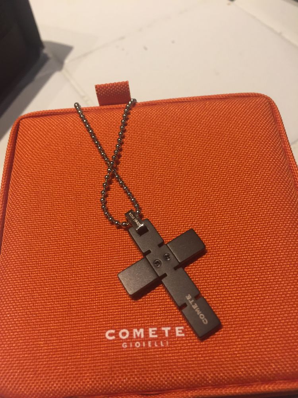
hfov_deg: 48.2
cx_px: 149
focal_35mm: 29
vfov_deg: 61.7
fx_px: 333
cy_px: 199
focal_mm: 4.15
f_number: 2.2
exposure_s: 1/33
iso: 64
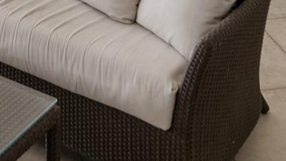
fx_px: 660
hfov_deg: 23.9
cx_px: 36
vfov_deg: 12.5
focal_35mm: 87
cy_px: -140
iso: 100
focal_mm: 24
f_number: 4.5
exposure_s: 1/400
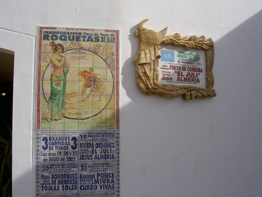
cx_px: 131
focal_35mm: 39
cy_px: 98
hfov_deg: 47.9
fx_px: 295
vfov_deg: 36.8
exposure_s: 1/800
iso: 50
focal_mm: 8
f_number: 4.7
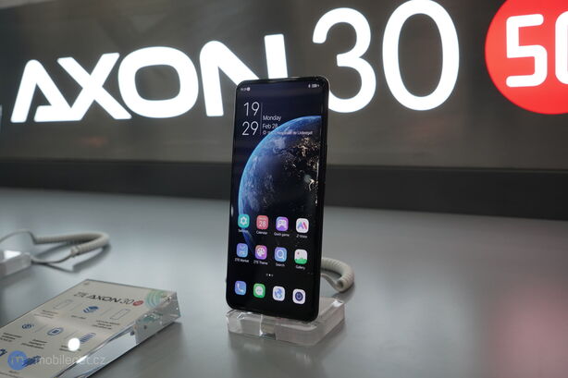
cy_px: 189
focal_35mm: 38
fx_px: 599
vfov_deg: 35.0
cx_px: 284
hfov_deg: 50.7
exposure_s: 1/160
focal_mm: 38
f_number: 6.3
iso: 1250
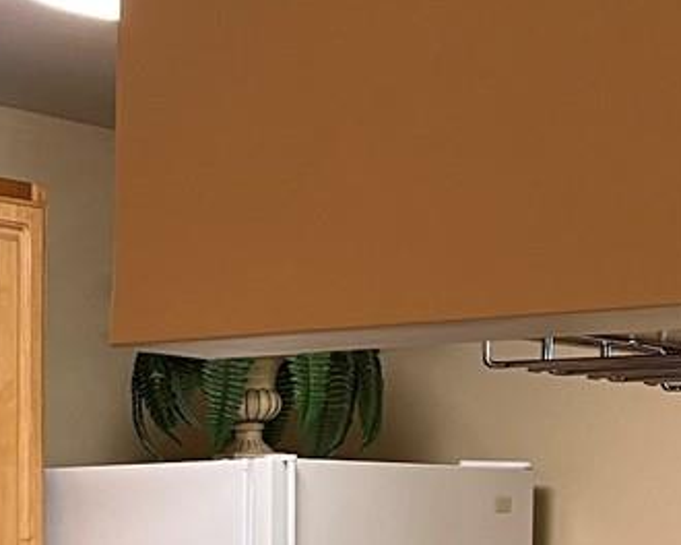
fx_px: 2479
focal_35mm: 123
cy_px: 869
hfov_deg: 15.6
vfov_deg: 11.9
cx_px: 165
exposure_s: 1/60
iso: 100
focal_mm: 5.7
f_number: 1.5
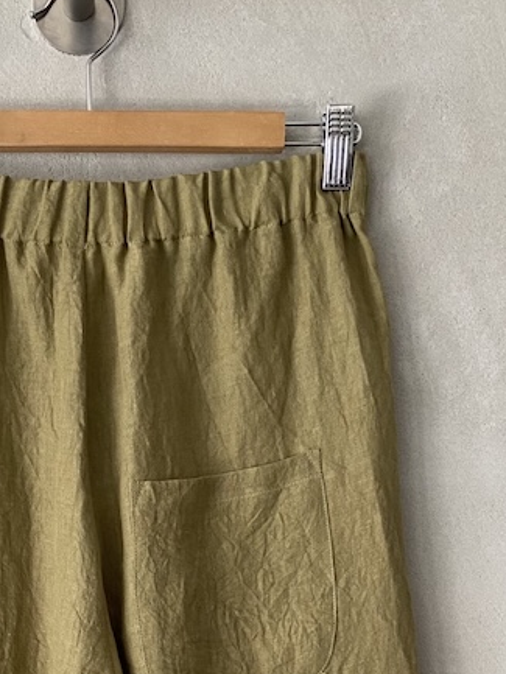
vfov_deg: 27.5
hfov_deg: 22.6
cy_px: 756
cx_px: 98
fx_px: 1247
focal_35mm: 64
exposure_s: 1/75
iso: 125
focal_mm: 4.25
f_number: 1.8
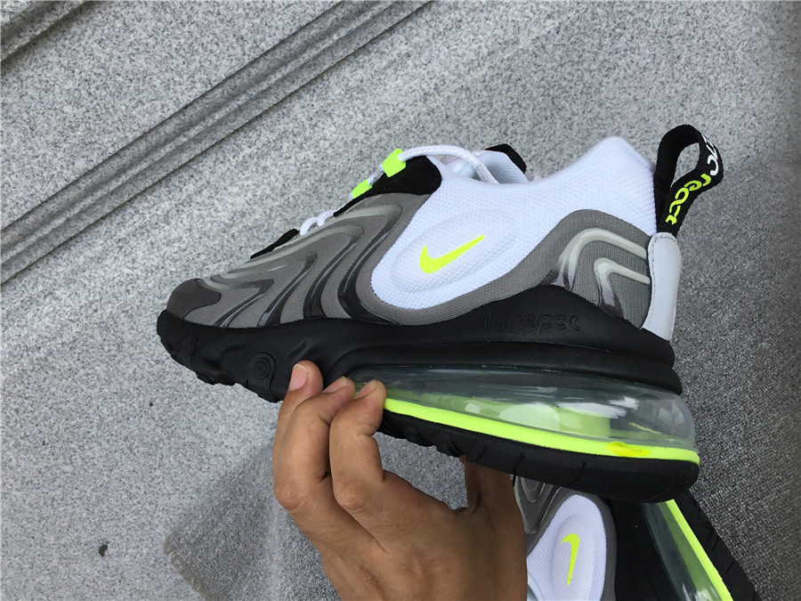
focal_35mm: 31
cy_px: 300
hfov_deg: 58.4
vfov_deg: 45.4
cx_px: 400
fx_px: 717
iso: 25
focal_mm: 3.3
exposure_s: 1/595
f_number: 2.4
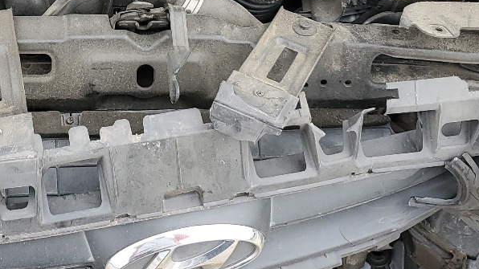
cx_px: 115
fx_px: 965
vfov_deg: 15.1
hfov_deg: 27.5
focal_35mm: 76
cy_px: -83
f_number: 1.5
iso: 50
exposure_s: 1/455
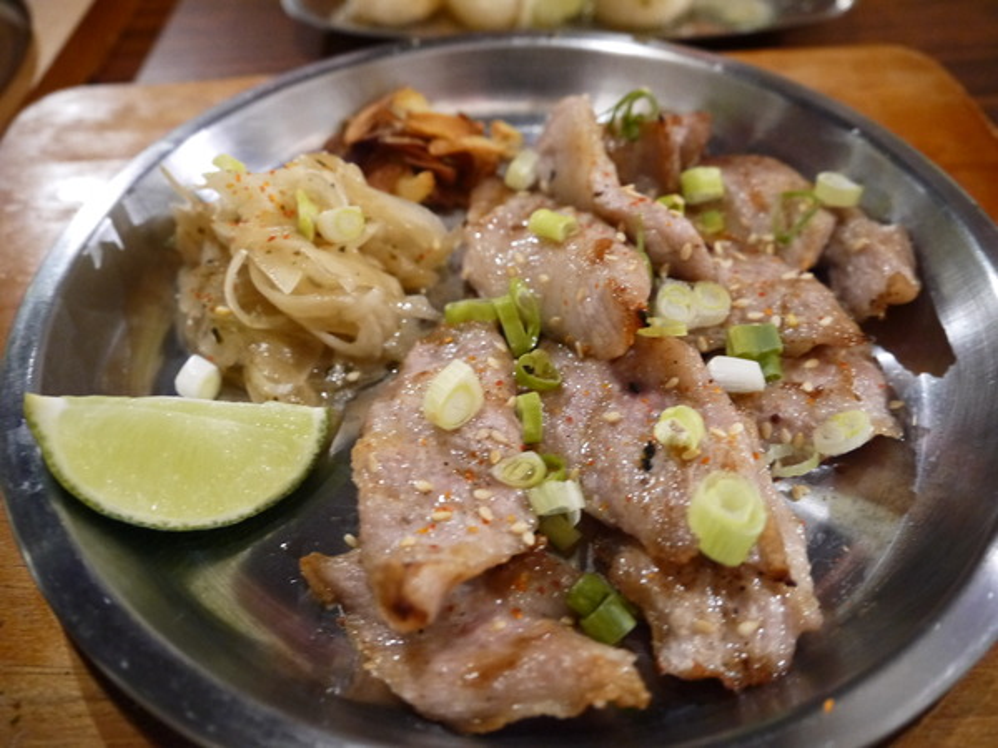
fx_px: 807
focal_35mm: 28
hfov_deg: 63.4
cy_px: 374
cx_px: 499
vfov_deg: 49.7
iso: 1600
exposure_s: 1/8
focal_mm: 14
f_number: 3.5
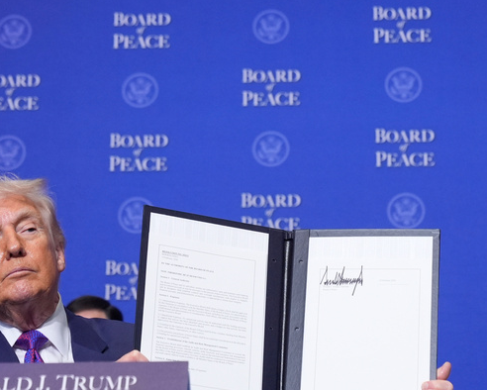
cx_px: 279
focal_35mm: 121
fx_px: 1745
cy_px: 110
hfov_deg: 15.9
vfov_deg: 12.7
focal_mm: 62
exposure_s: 1/500
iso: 2000
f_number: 4
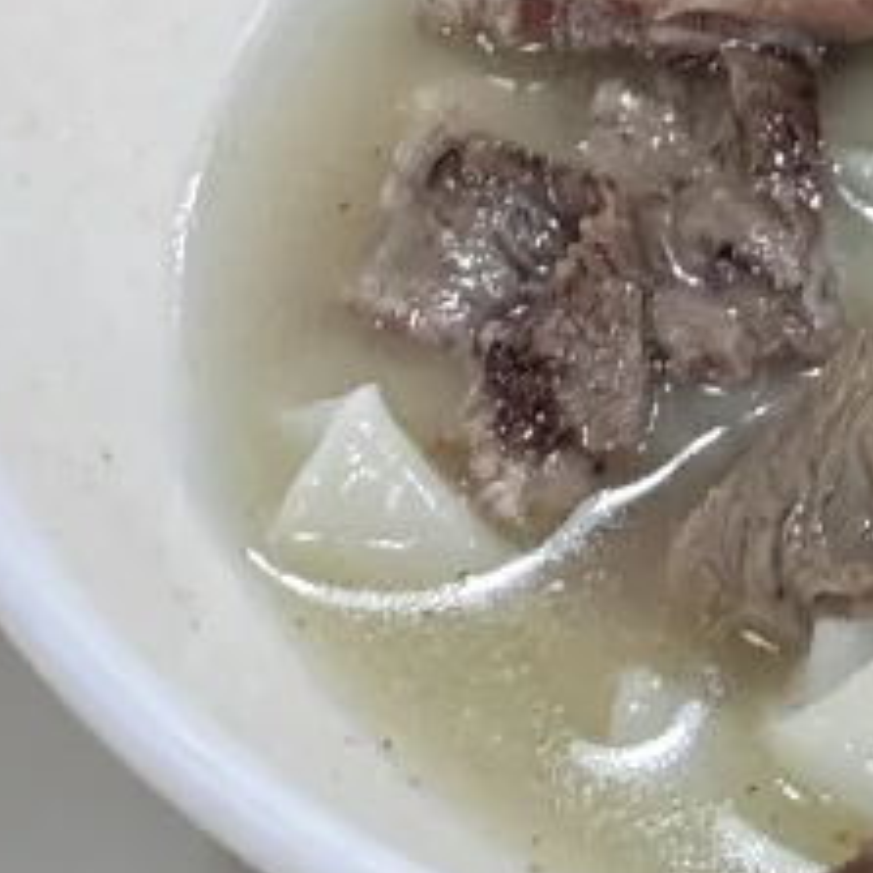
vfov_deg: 6.1
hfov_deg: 6.3
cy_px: -1206
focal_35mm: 274
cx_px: 1394
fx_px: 7818
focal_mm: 6.76
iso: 64
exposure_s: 1/50
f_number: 1.78
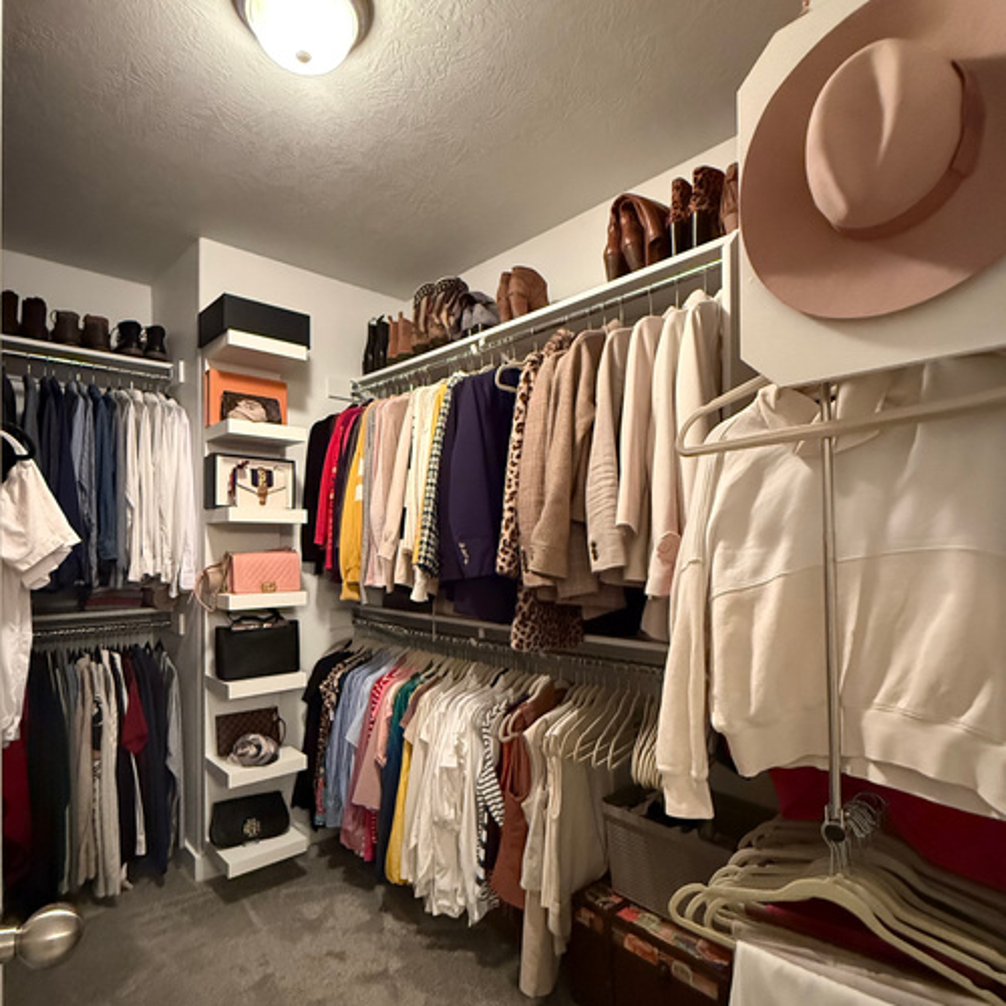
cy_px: 549
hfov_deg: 77.4
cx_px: 443
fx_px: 625
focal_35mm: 19
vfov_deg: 77.5
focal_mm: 2.22
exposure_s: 1/60
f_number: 2.2
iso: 1250
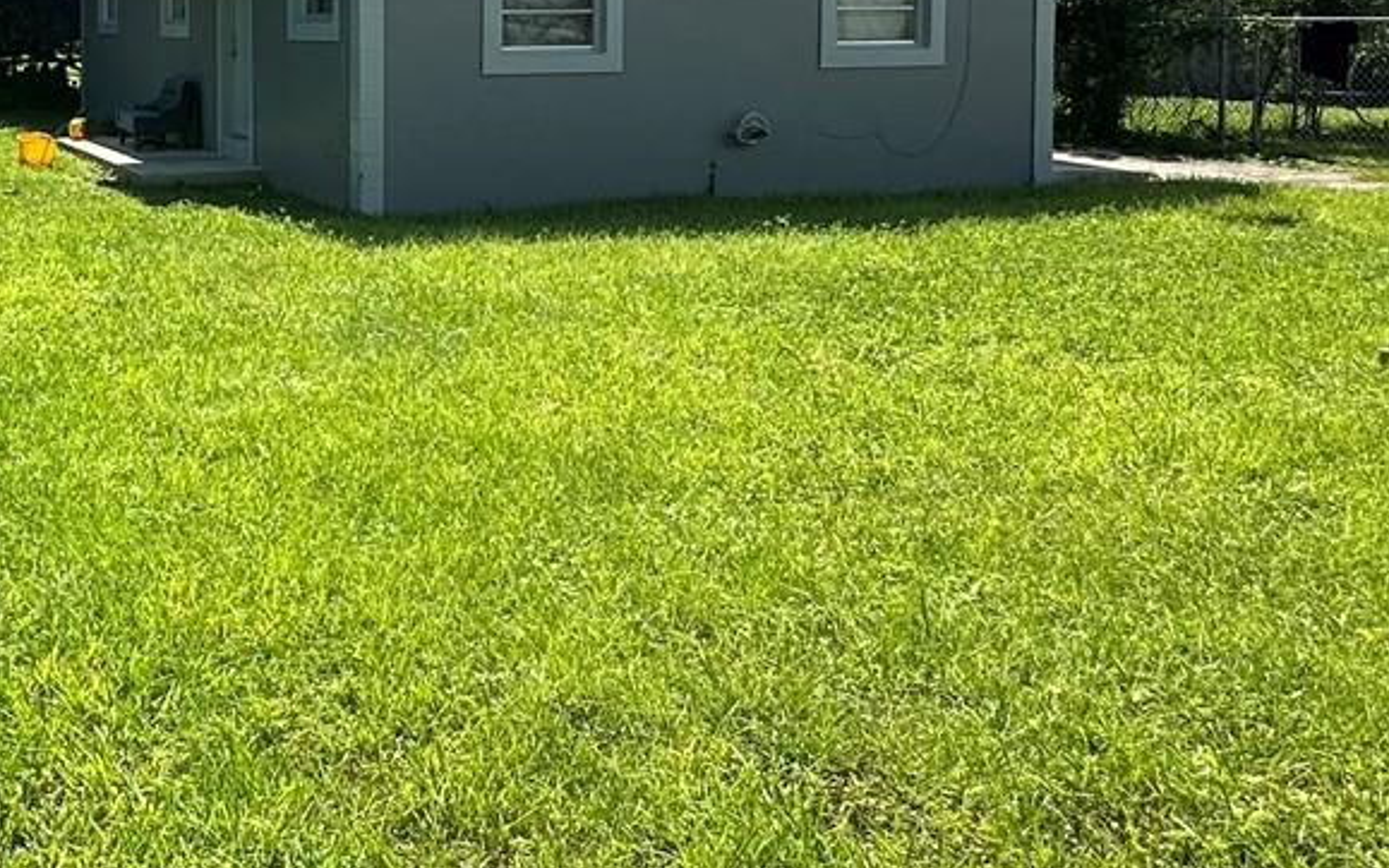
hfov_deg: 43.8
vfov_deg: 30.0
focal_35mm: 41
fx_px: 1552
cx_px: 127
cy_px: 101
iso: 40
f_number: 2.2
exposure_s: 1/1082
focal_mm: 2.22
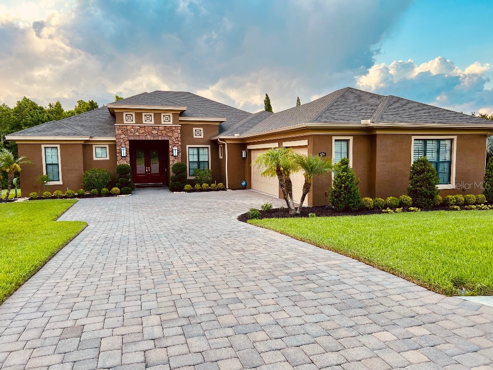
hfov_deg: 67.3
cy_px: 185
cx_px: 246
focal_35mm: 26
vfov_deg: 53.1
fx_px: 370
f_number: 1.5
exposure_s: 1/367
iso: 50
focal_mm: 5.7
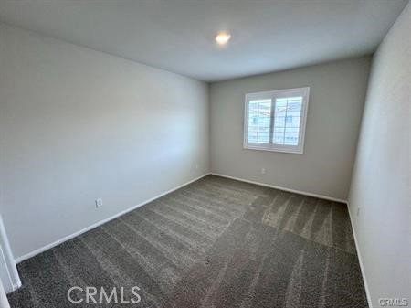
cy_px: 154
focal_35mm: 14
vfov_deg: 85.6
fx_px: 166
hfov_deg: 102.1
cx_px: 206
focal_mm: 2.22
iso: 64
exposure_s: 1/120
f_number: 2.2
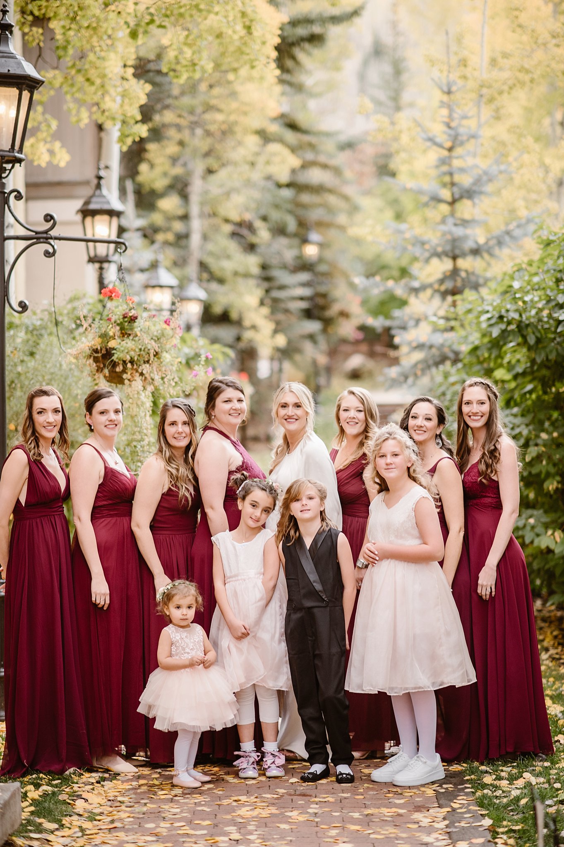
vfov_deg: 23.9
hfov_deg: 16.1
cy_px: 424
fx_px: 2000
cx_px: 282
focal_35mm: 85
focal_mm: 85
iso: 200
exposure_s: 1/400
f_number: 1.8
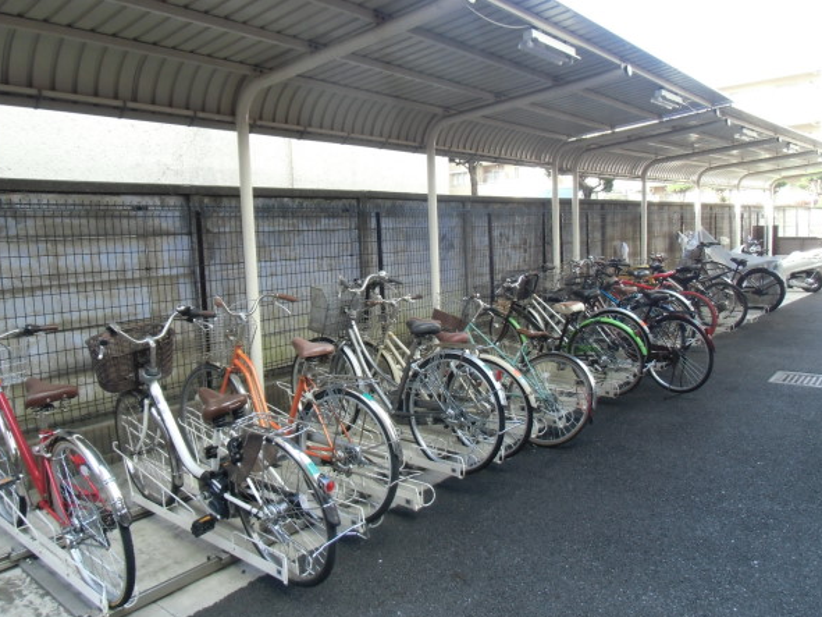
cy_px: 312
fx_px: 617
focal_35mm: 26
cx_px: 427
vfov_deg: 53.0
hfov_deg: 67.3
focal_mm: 4.24
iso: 200
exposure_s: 1/80
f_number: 3
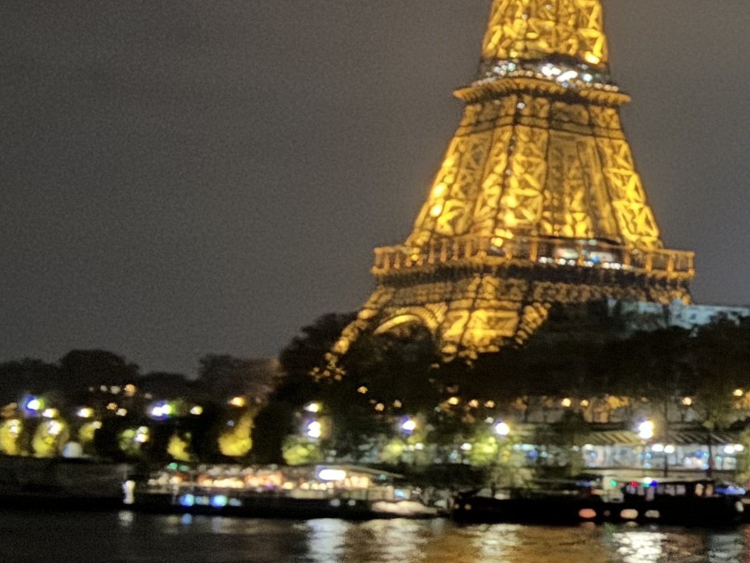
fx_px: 1625
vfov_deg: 19.6
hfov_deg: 21.1
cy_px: 260
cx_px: 1183
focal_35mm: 75
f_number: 1.9
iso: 640
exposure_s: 1/8
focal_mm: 2.69
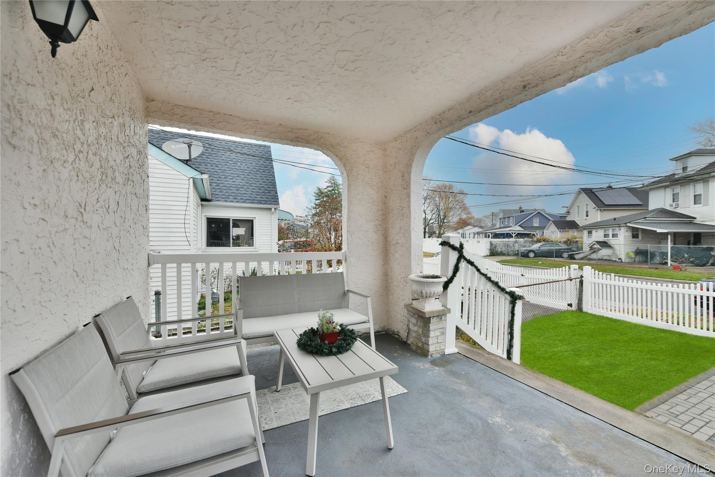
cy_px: 238
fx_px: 278
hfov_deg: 104.2
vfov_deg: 81.2
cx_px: 358
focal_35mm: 14
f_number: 4.5
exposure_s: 1/320
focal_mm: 14
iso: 250
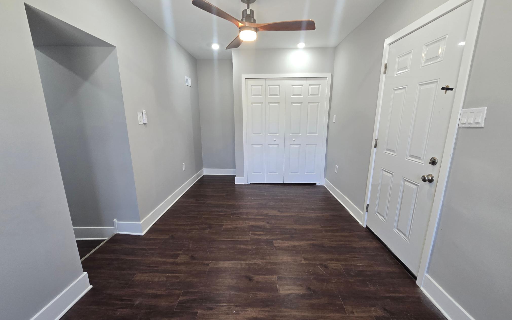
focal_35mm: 14
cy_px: 169
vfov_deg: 78.6
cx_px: 255
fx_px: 195
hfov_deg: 105.3
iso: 125
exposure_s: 1/60
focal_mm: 2.2
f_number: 2.2
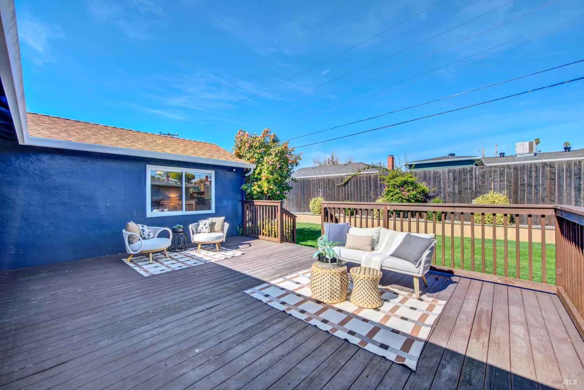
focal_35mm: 14
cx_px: 292
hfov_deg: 104.2
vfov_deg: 81.3
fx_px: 227
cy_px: 195
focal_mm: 14
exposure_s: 1/60
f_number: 14
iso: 100
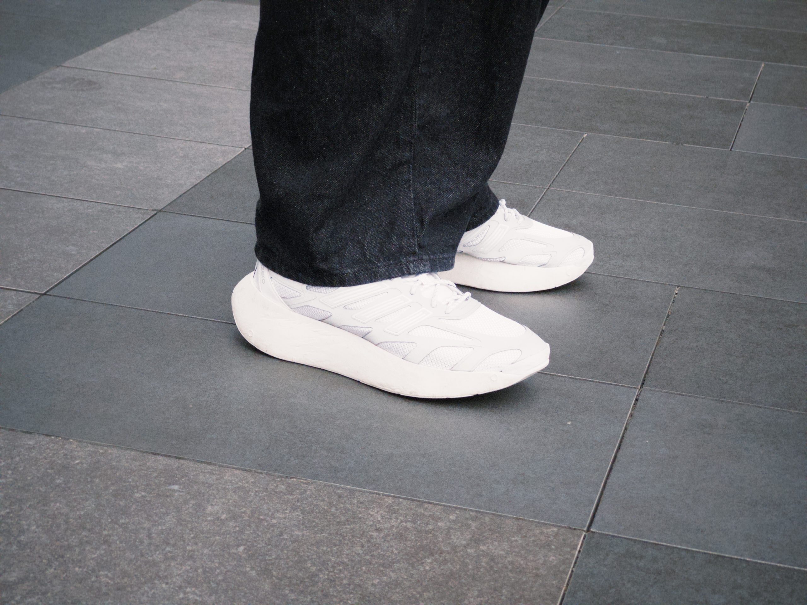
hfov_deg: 25.3
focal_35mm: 77
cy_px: 302
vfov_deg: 19.1
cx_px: 404
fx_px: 1795
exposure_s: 1/120
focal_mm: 9
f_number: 2.8
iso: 100
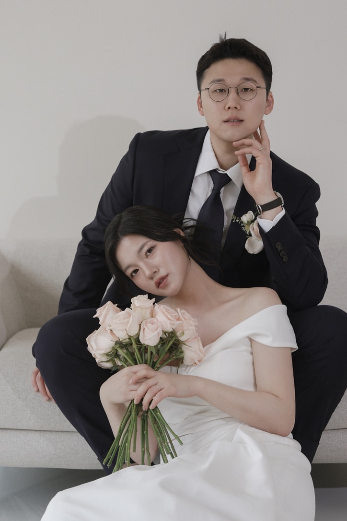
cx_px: 174
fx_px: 723
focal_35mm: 50
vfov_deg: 39.6
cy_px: 260
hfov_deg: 27.0
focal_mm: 50
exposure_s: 1/400
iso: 125
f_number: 2.8
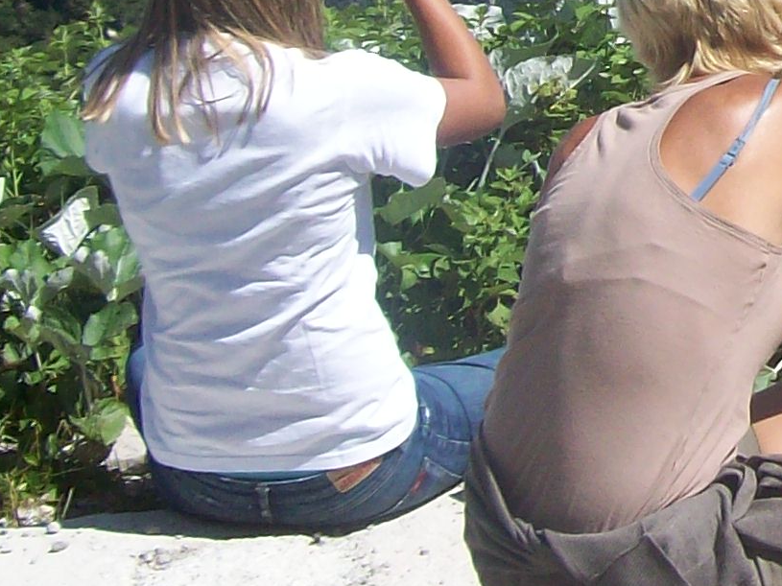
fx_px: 3049
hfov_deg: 13.8
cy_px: -177
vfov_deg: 10.7
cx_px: 1141
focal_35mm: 135
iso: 80
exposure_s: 1/552
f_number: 4.8
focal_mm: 6
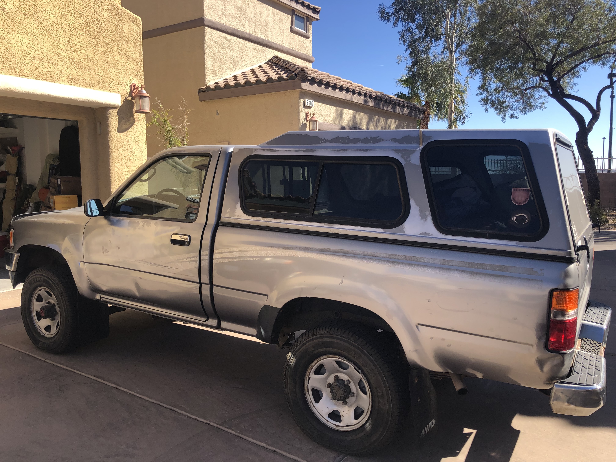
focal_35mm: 28
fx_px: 498
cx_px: 308
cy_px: 231
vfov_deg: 49.7
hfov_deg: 63.4
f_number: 1.8
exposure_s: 1/838
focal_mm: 3.99
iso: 20
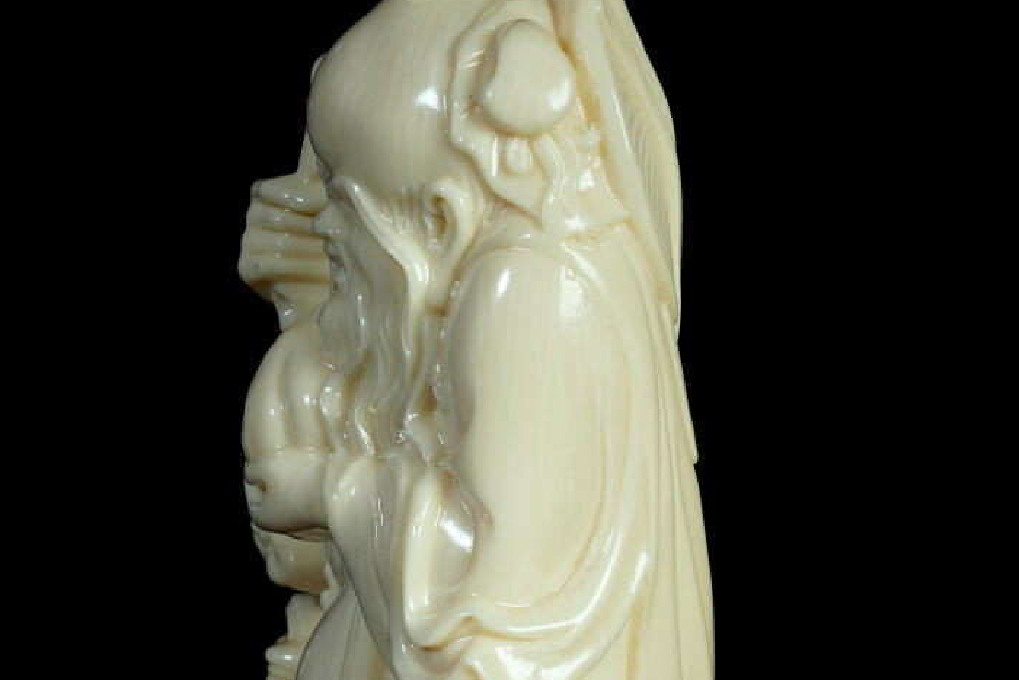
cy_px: 518
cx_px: 571
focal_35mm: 258
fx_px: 7304
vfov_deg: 5.3
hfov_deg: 8.0
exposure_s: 1/160
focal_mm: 86
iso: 100
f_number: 20
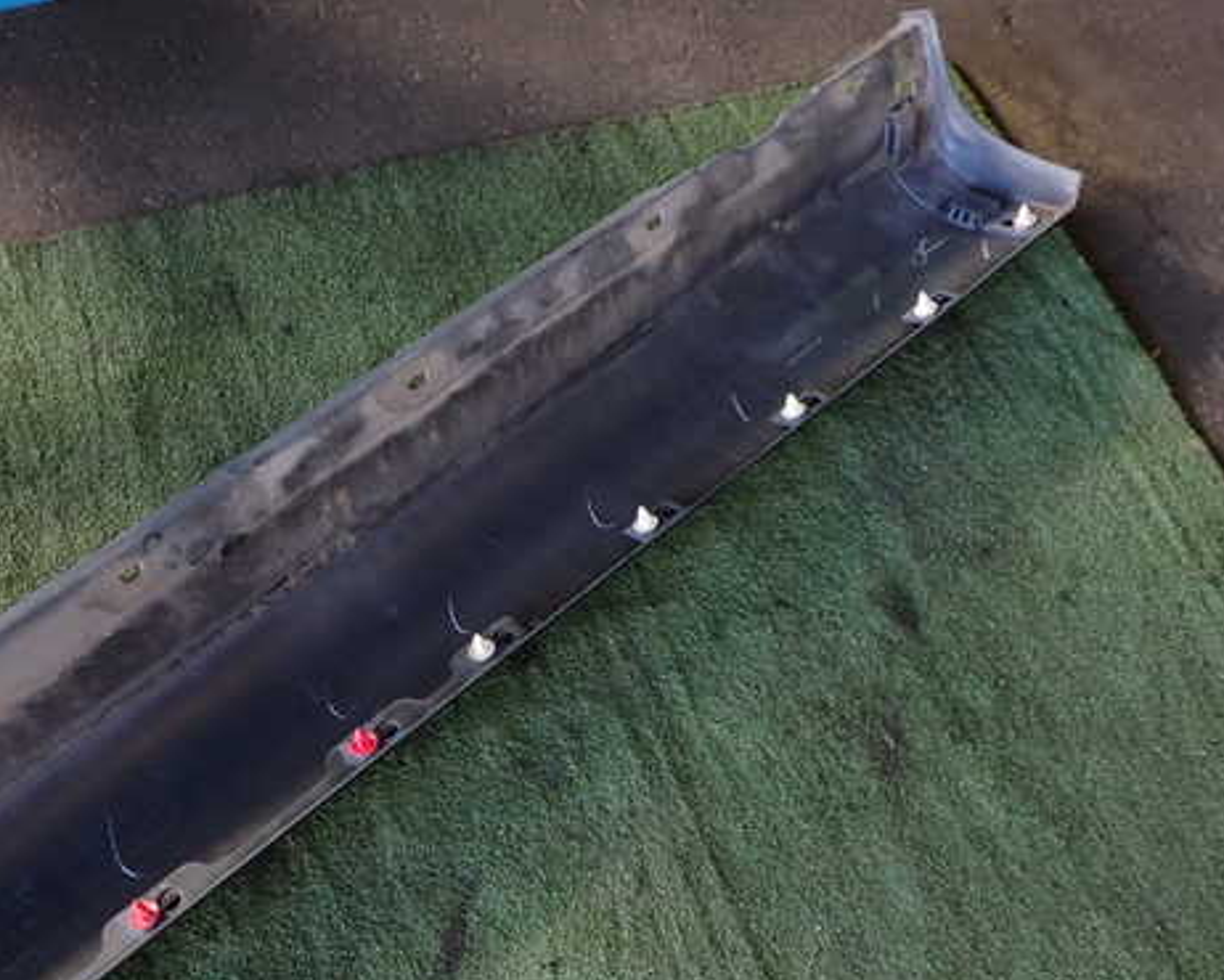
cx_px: 493
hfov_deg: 47.7
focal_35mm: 38
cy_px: 530
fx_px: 1377
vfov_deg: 39.2
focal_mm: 5.4
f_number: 2.3
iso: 200
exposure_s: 1/60
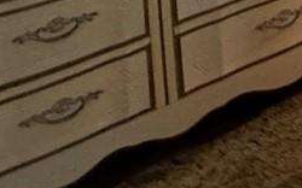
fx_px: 782
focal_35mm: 95
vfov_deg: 11.0
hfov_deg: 14.3
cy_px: -301
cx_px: 730
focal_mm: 2.22
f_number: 2.2
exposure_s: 1/60
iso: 640
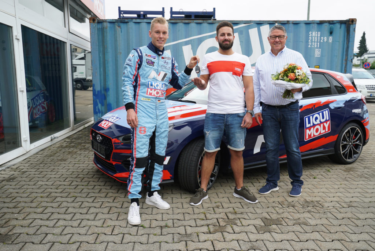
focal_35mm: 32
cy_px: 126
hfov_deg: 58.7
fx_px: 334
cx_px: 188
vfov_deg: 41.2
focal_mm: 32
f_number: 6.3
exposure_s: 1/80
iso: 100
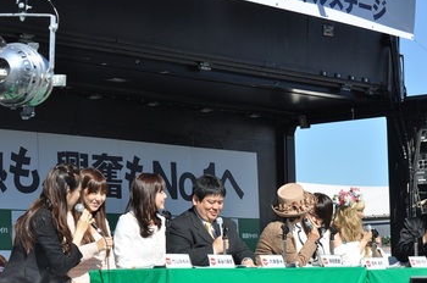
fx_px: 1421
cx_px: 243
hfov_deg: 17.1
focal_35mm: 120
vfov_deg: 11.4
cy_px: 156
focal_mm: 70
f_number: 10
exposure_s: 1/400
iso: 320
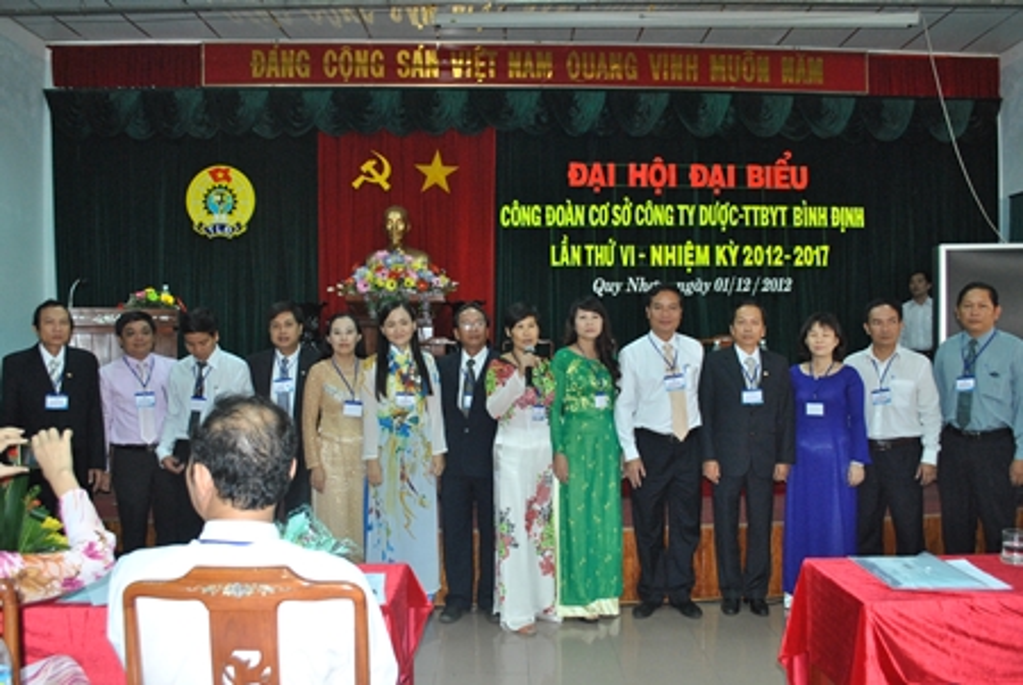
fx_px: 853
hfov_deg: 61.9
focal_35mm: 30
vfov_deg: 43.7
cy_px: 342
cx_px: 512
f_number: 5.6
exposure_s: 1/50
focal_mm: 20
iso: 800
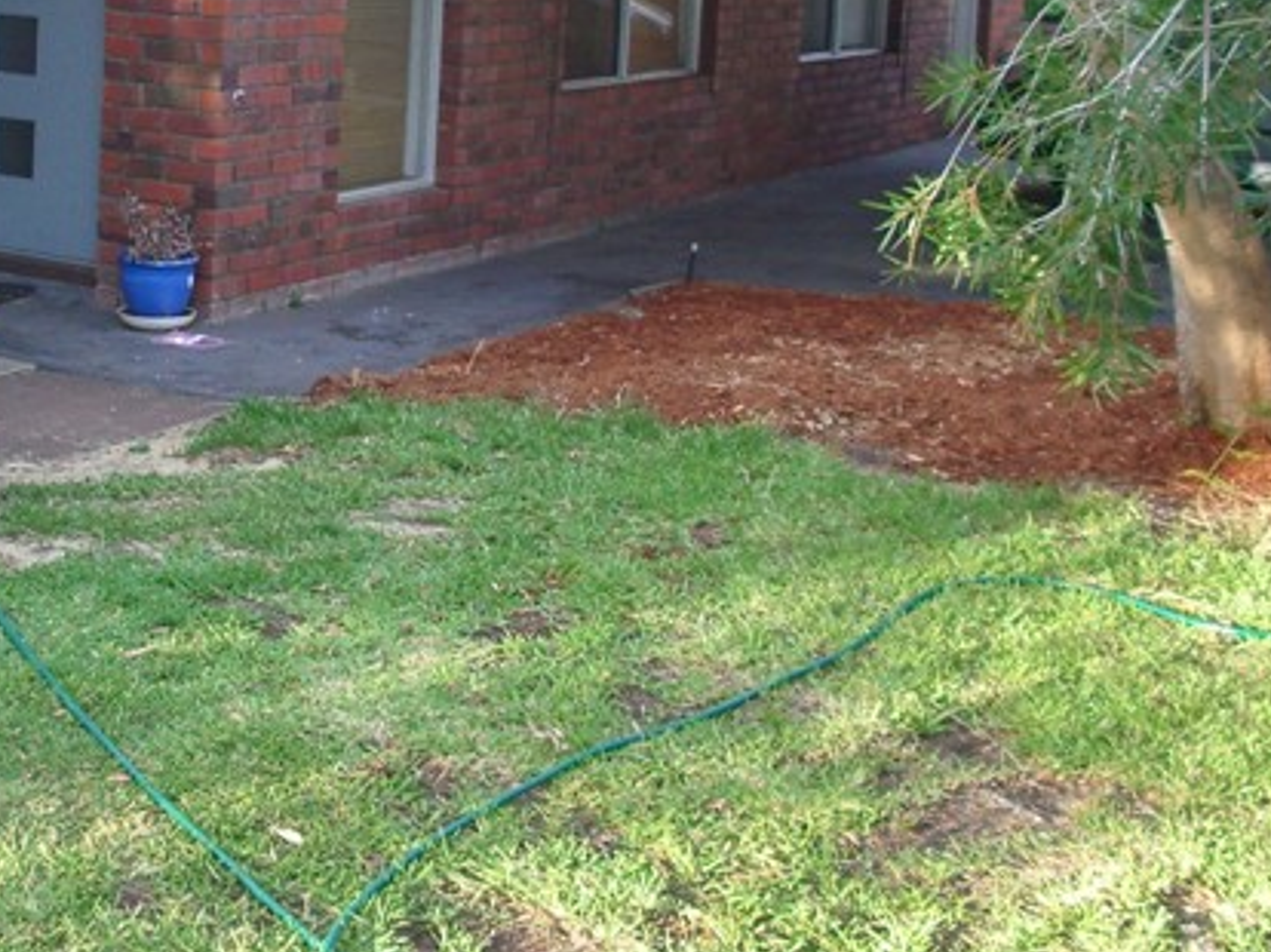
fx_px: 2385
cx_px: 301
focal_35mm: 65
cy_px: 190
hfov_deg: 29.3
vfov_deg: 22.3
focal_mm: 5.8
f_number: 2.6
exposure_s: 1/80
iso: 100
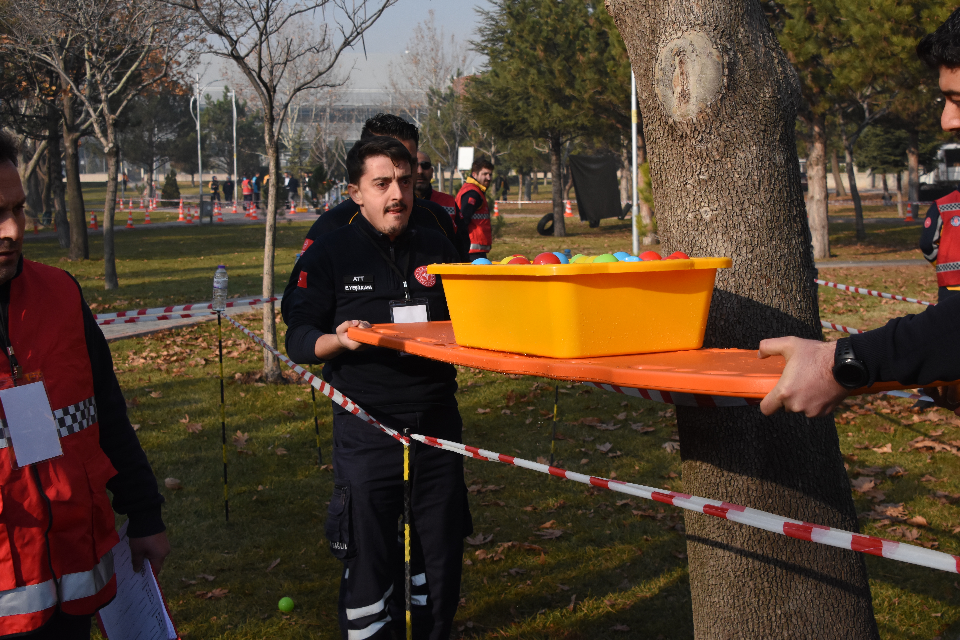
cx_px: 480
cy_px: 320
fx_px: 1280
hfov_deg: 41.1
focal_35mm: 48
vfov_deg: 28.1
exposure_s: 1/2000
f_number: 6.3
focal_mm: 32
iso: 800
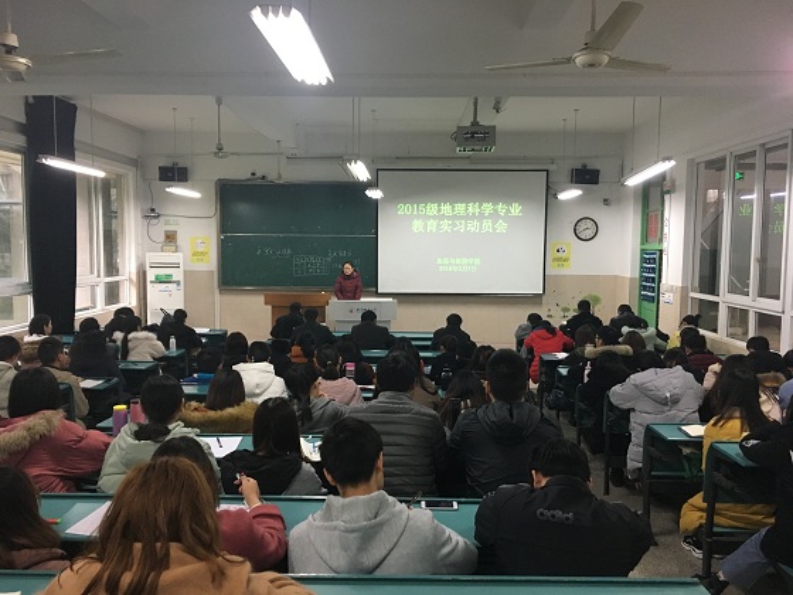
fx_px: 664
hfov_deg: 61.7
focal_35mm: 29
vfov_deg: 48.2
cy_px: 298
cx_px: 396
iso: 200
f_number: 2.2
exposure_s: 1/33
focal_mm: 4.15
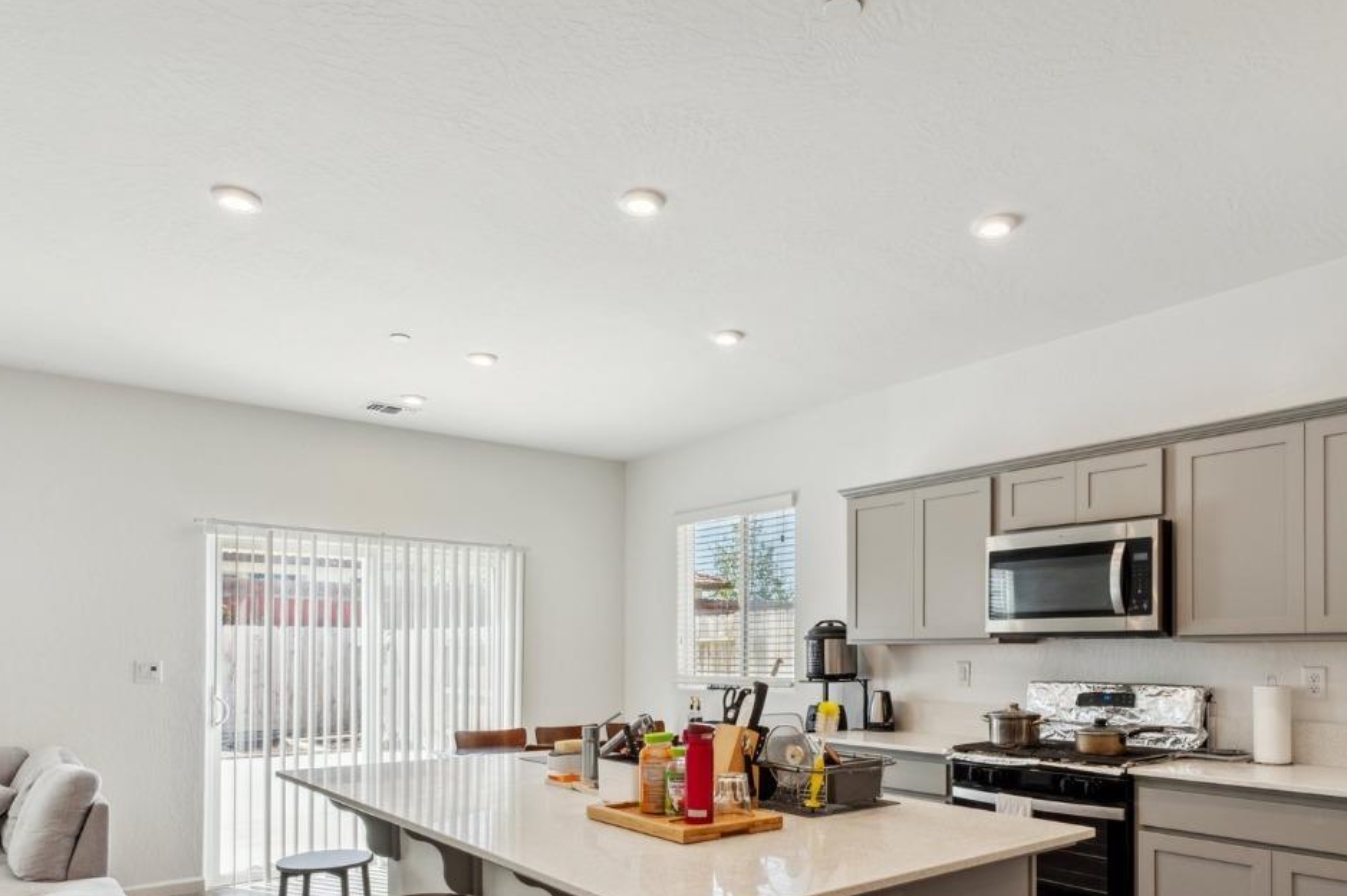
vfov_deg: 51.0
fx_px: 897
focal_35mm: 24
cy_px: 666
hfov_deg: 73.6
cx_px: 742
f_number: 8
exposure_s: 1/15
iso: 100
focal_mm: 10
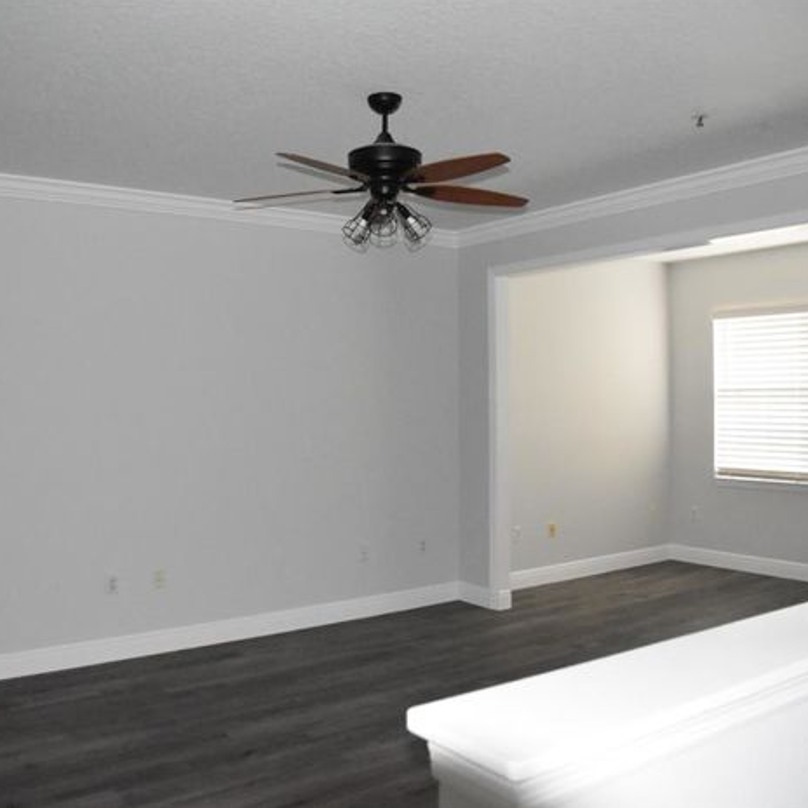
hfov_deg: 52.5
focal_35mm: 31
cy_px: 403
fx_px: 819
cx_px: 398
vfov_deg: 52.5
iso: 6400
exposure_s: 1/60
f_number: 3.5
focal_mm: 16
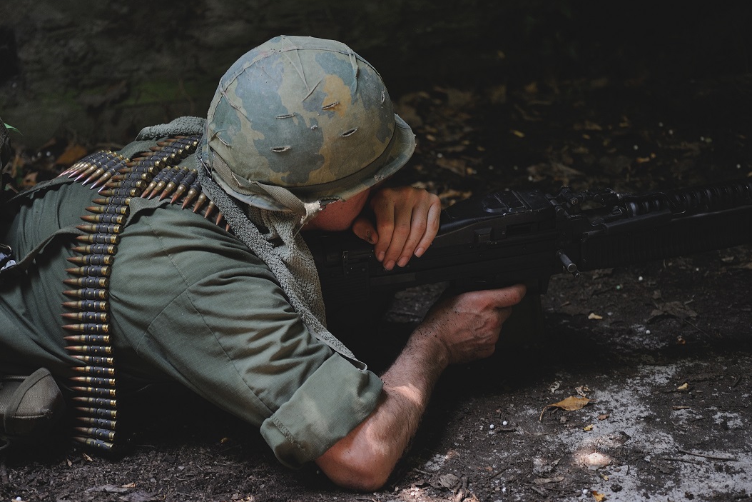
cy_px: 251
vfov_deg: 12.1
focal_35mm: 113
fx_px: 2361
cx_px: 375
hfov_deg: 18.1
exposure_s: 1/200
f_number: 4.2
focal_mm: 112
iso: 800
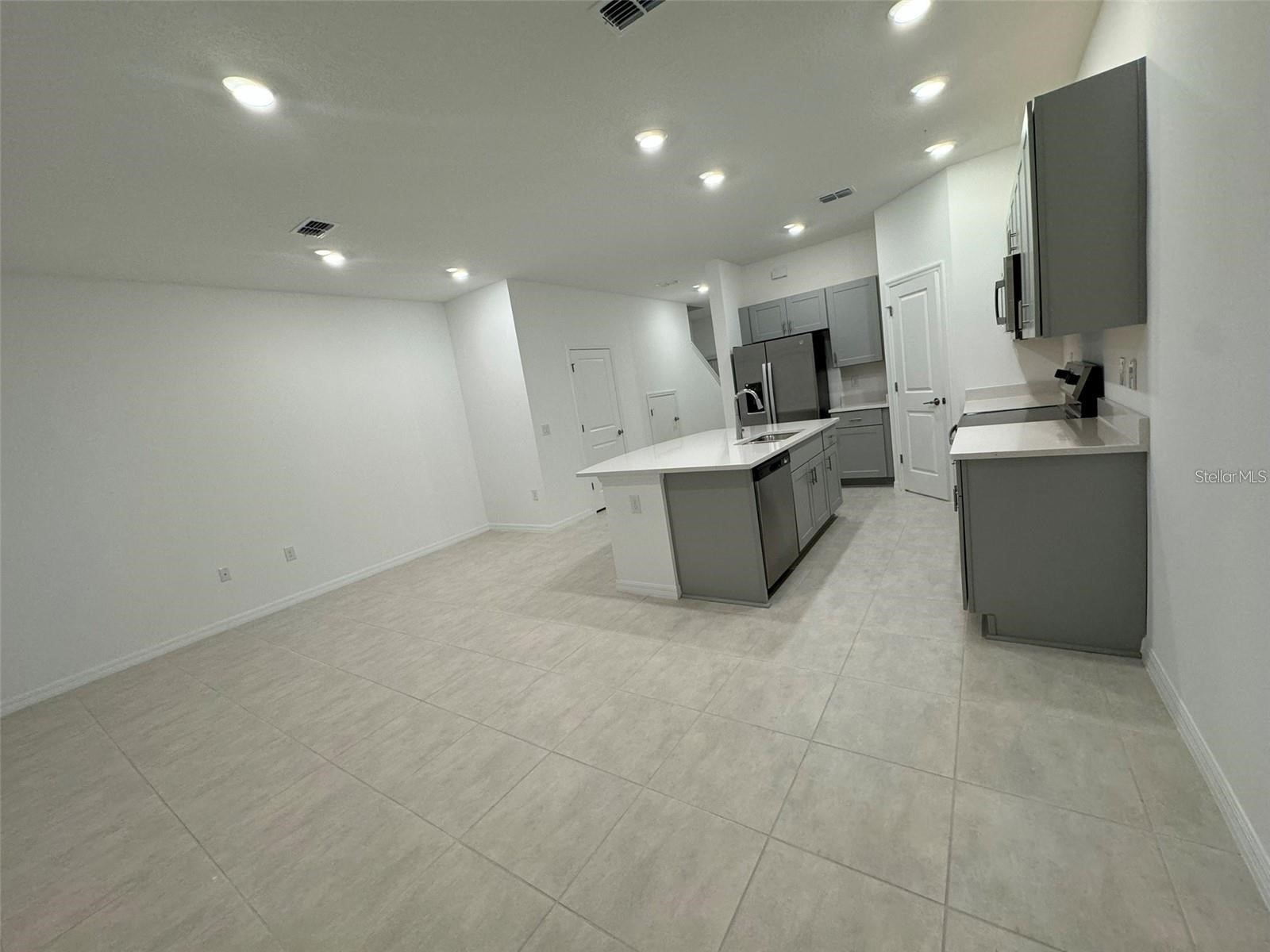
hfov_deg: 102.1
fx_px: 514
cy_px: 476
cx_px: 635
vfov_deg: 85.7
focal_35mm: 14
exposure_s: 1/120
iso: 200
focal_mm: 2.22
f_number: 2.2
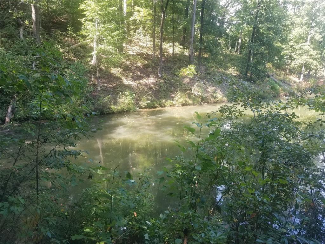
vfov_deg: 53.1
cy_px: 122
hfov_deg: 67.3
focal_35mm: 26
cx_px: 162
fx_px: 244
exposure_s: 1/139
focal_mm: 4.3
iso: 50
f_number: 1.7
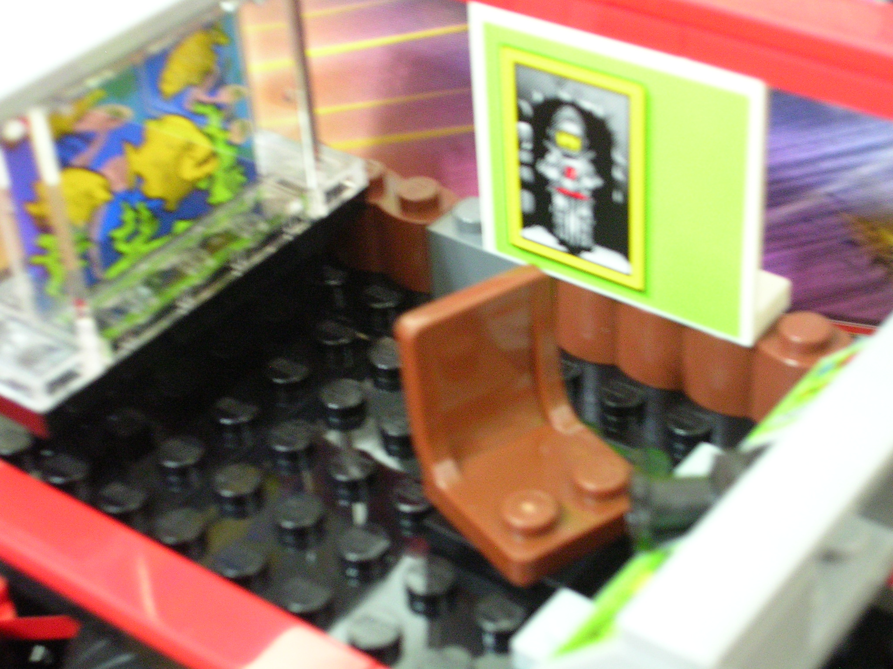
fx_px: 1857
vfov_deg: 20.4
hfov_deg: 27.0
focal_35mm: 72
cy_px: 334
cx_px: 446
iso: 200
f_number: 3.7
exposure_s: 1.5
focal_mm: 10.9
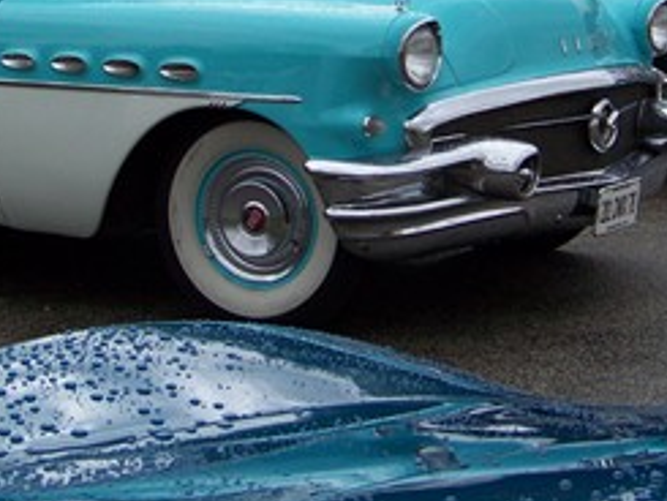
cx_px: 417
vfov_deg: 15.5
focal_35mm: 94
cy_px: 22
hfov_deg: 20.8
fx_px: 1812
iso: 63
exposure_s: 1/1000
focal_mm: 5.85
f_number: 2.8
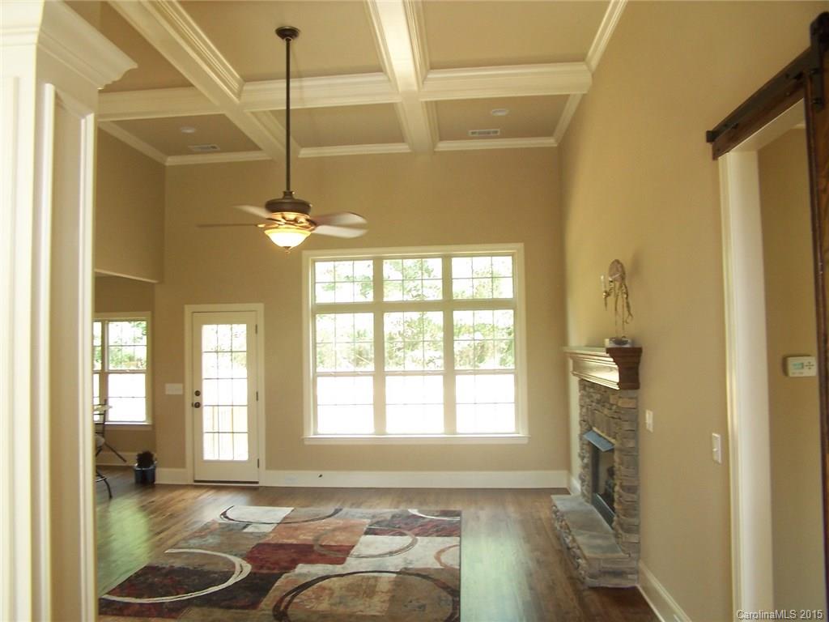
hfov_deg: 49.0
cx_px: 414
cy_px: 311
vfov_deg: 37.7
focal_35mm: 38
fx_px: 910
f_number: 2.8
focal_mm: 6.3
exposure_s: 1/30
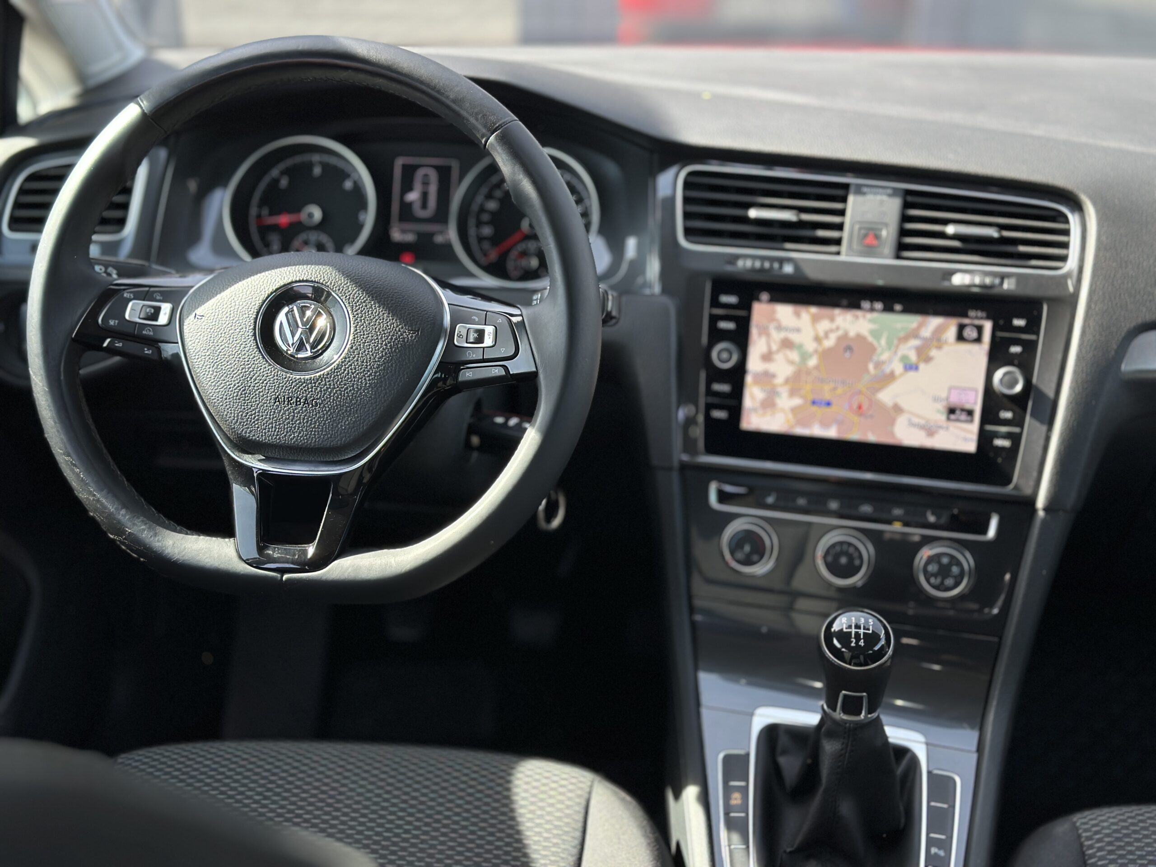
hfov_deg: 39.7
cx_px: 578
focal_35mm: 48
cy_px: 434
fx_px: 1603
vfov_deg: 30.3
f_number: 1.78
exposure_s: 1/417
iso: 80
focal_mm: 6.86
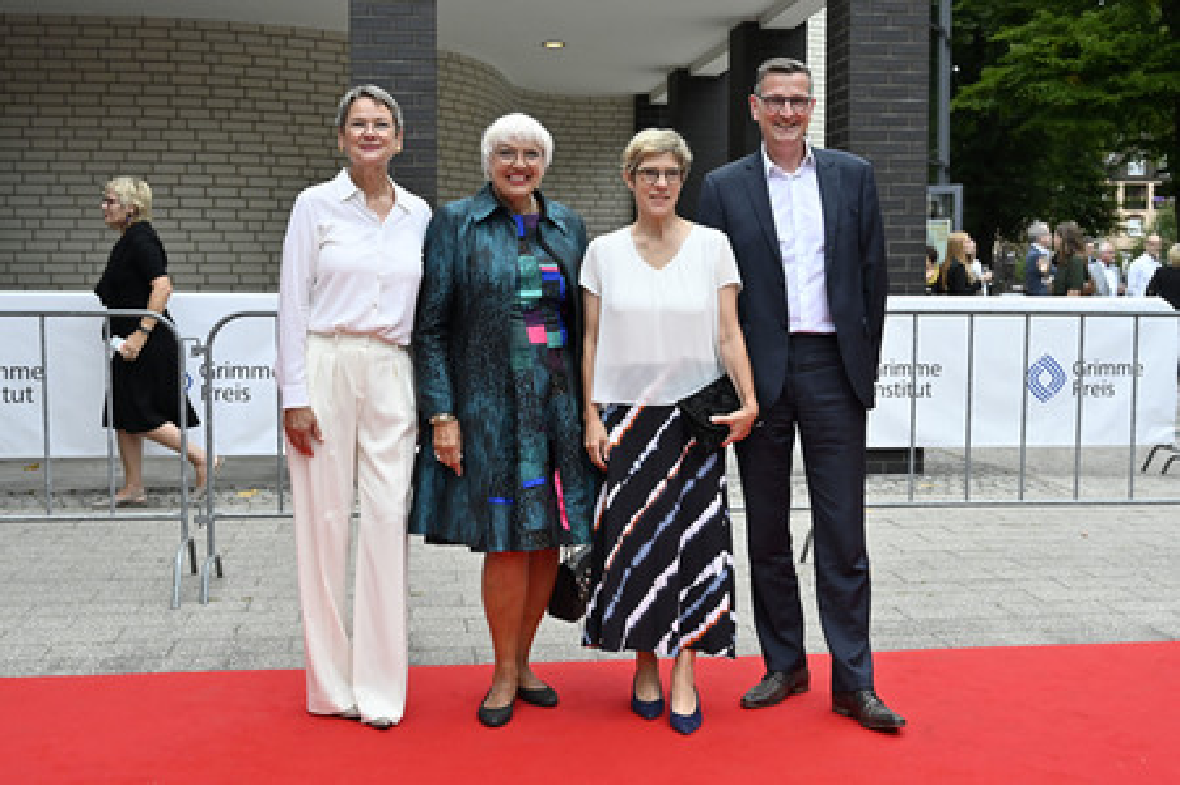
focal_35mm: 41
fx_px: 1343
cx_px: 590
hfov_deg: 47.4
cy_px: 392
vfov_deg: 32.6
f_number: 5.6
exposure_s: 1/500
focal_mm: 41
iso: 2000
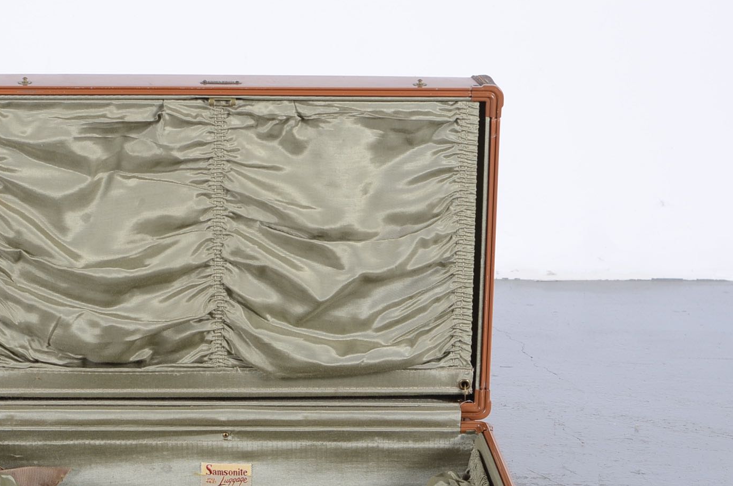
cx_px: 223
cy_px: 329
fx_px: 1908
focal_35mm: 94
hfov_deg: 21.6
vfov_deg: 14.5
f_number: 5.6
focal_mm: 35
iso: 100
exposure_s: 1/160
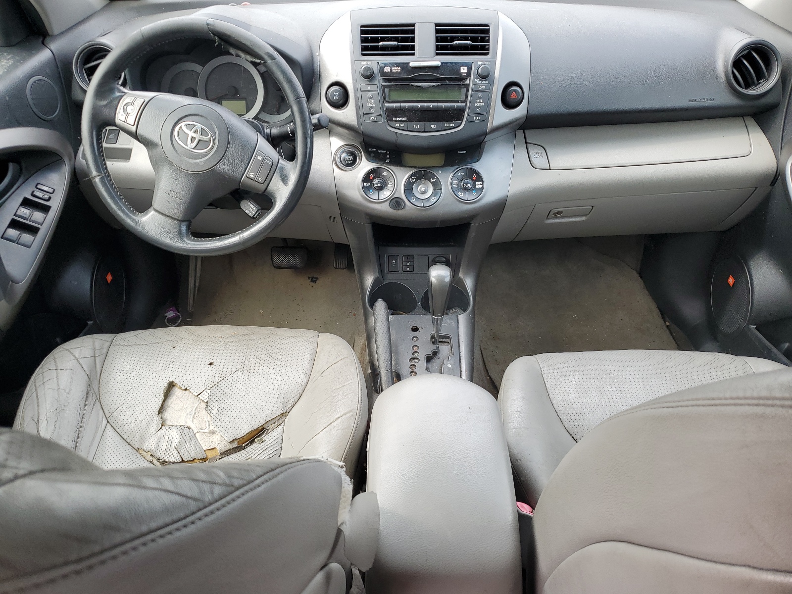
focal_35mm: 26
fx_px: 595
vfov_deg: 53.1
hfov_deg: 67.3
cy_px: 297
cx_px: 396
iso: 50
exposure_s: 1/286
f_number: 1.5
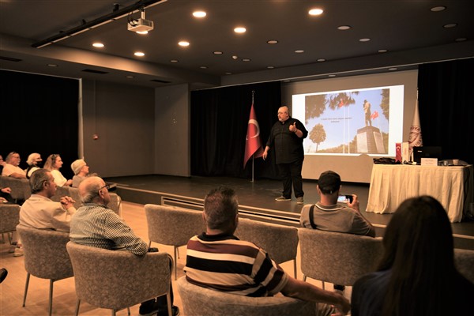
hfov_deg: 61.9
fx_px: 395
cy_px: 158
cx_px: 237
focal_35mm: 30
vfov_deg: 43.6
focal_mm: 30
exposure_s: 1/100
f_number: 2.8
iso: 1250
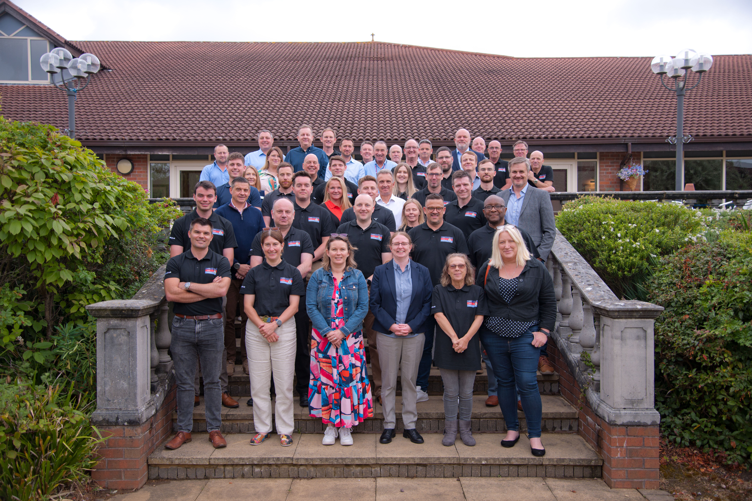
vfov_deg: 41.1
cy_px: 250
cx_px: 376
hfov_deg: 58.7
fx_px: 668
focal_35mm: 32
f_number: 4
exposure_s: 1/250
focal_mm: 32
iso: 200
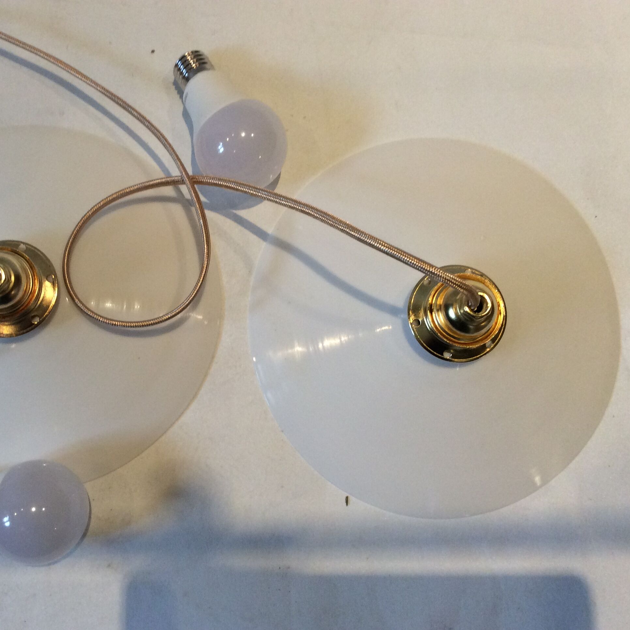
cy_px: 316
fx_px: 782
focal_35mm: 38
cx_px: 235
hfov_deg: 43.5
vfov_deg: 43.9
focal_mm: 3.3
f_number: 2.4
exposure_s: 1/25
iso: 100
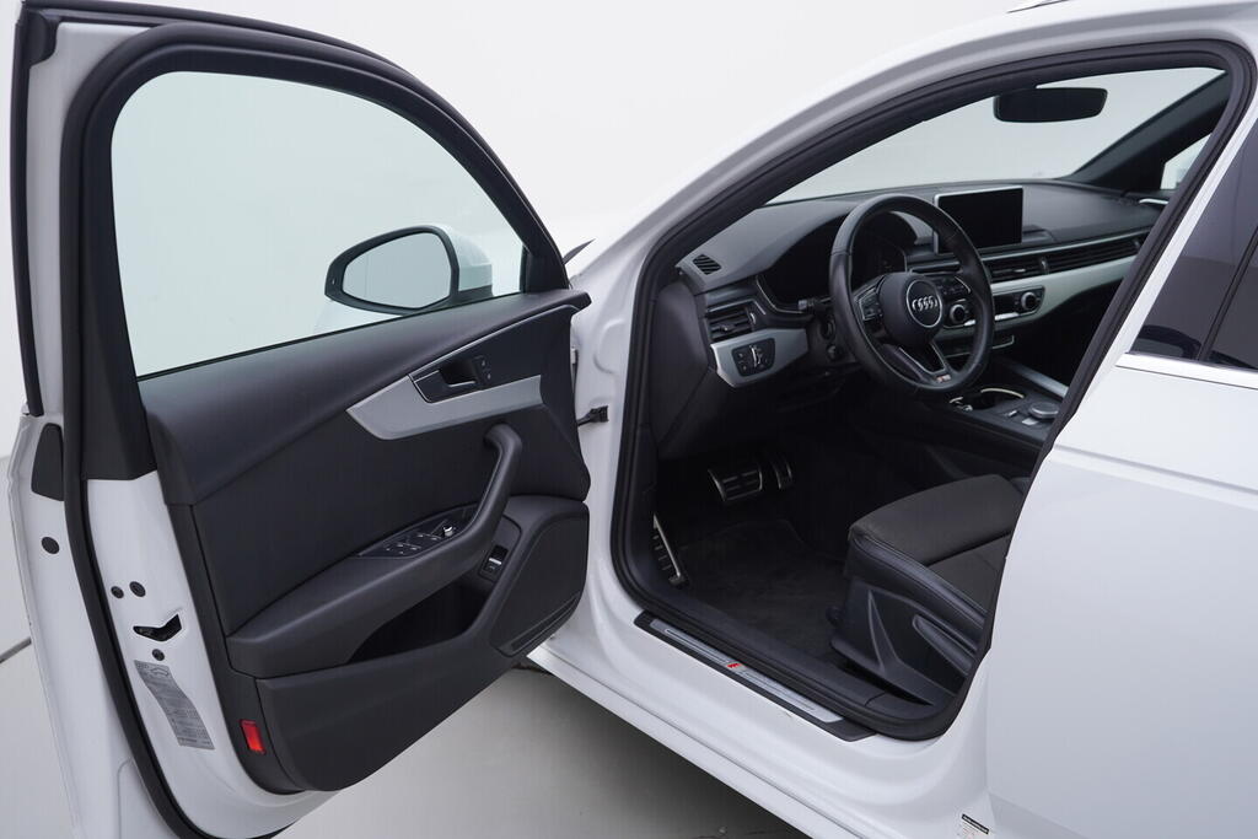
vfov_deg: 36.9
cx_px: 629
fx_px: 1258
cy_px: 420
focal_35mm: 36
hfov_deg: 53.1
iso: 125
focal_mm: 24
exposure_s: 1/60
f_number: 4
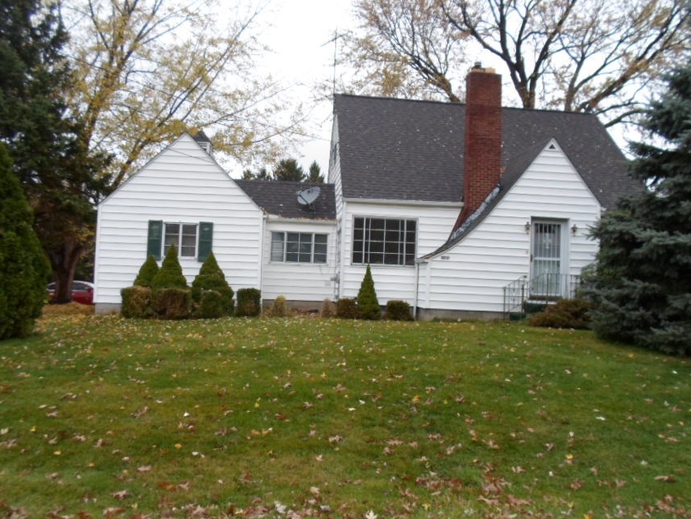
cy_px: 242
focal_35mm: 30
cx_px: 355
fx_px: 599
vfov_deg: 46.8
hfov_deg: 59.9
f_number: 2.5
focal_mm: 4.5
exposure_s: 1/90
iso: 80
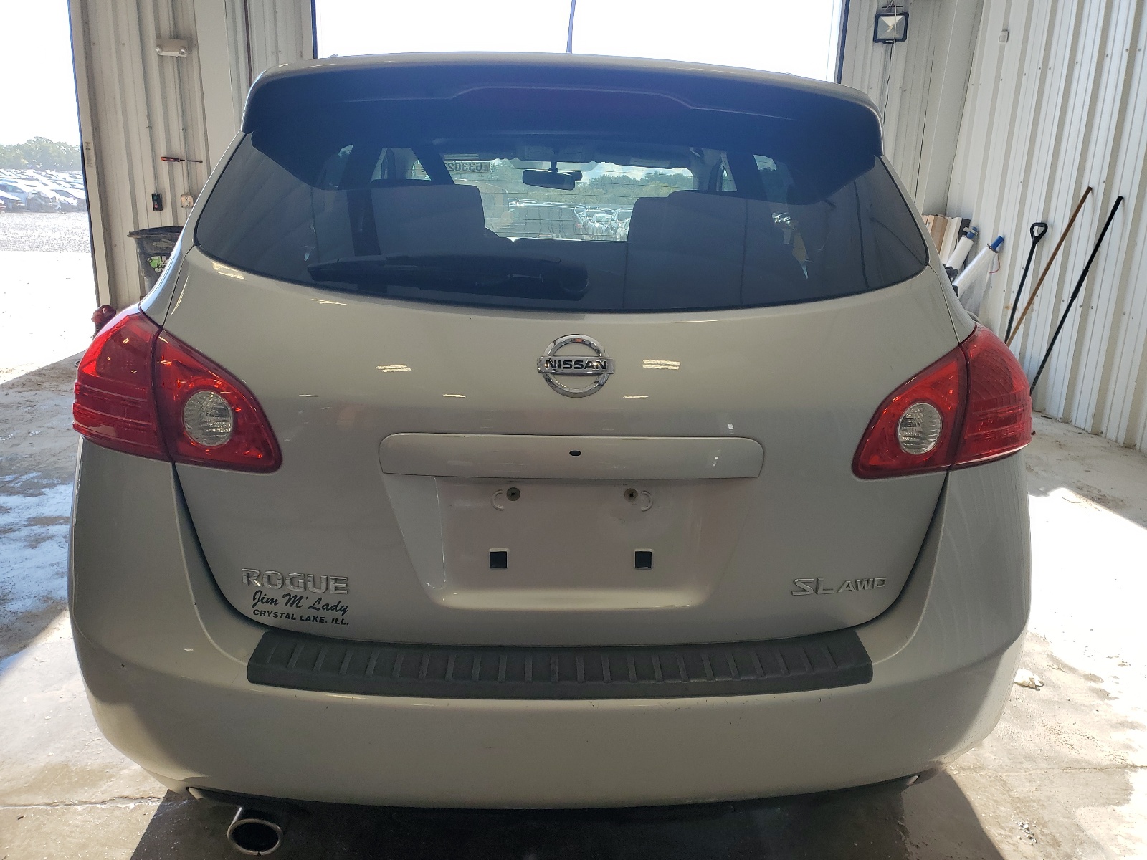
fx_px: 862
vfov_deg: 53.1
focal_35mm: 26
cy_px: 430
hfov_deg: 67.3
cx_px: 574
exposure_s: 1/769
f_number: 1.5
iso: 50
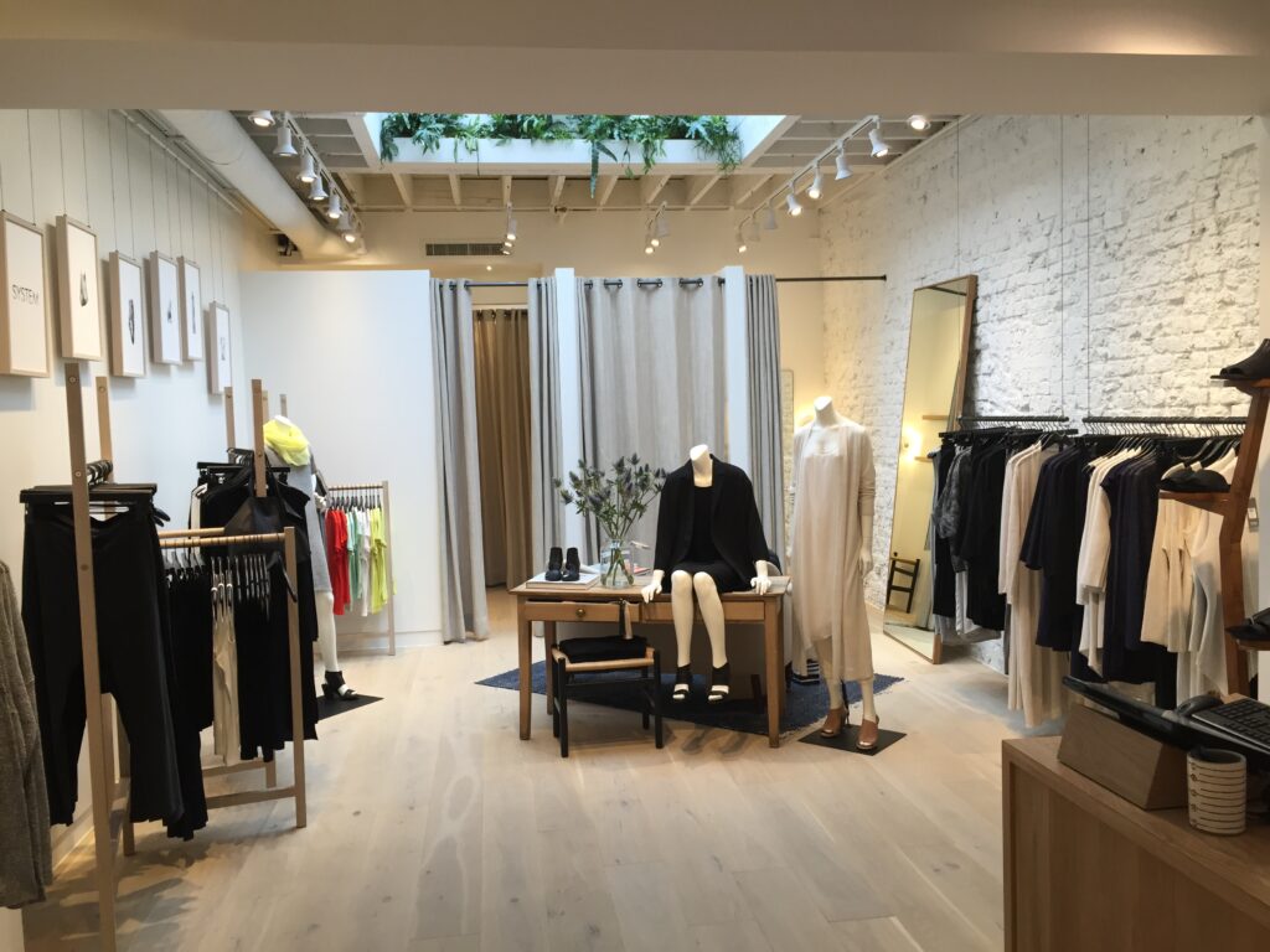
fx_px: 1064
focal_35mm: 29
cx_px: 635
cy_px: 476
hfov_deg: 61.7
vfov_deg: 48.2
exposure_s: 1/40
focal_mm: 4.15
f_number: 2.2
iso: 32
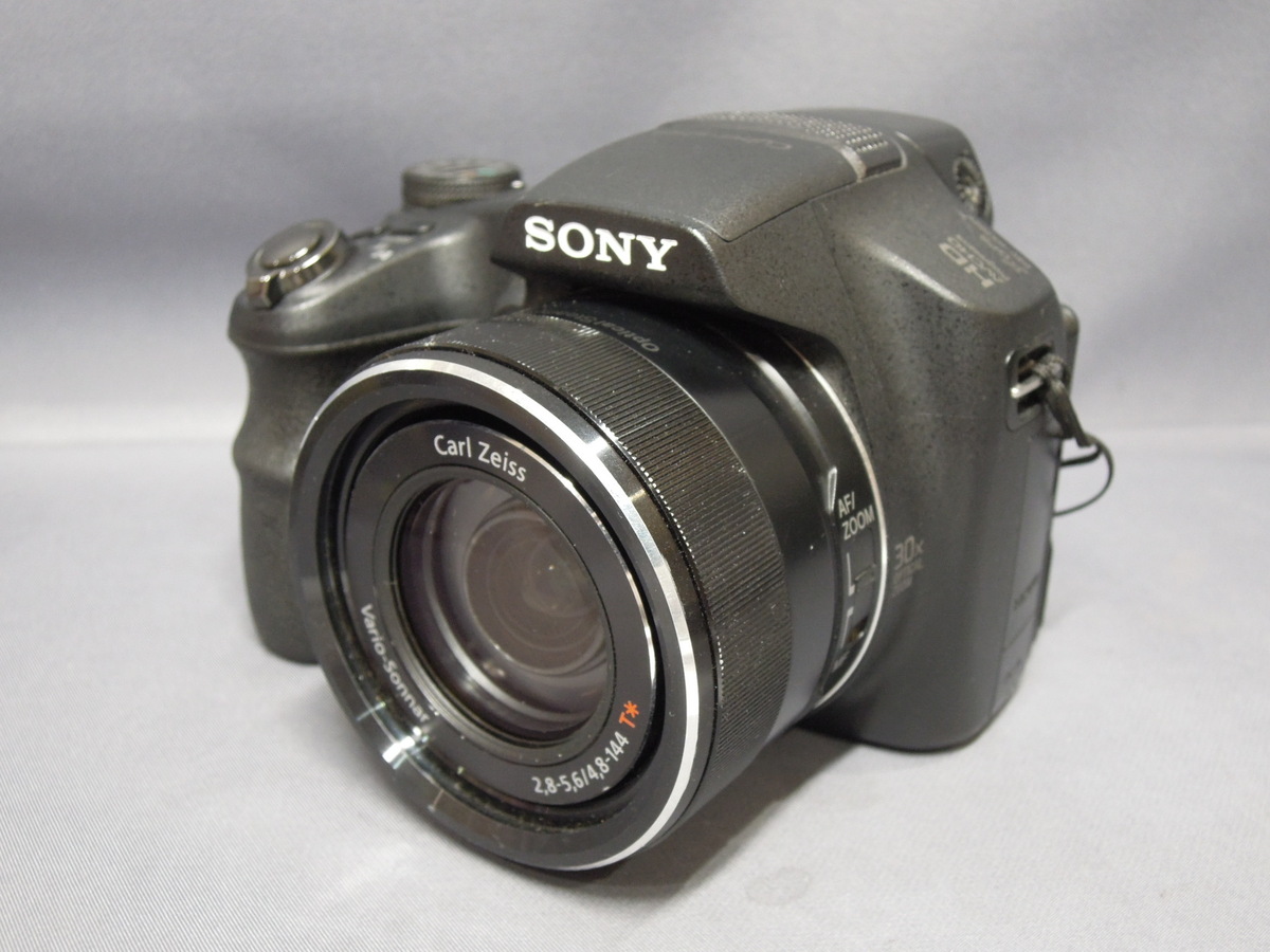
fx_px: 1468
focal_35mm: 40
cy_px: 476
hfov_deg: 46.8
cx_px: 635
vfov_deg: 36.0
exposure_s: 1/20
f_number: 3.3
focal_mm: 7.2
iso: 400
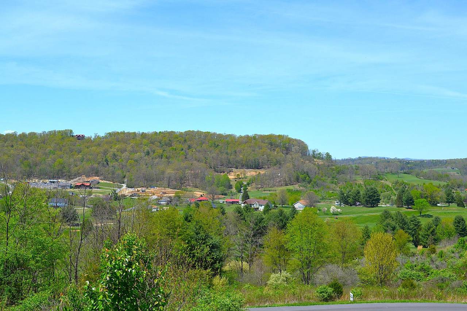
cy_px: 156
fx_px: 584
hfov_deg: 43.6
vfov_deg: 29.9
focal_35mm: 45
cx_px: 234
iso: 100
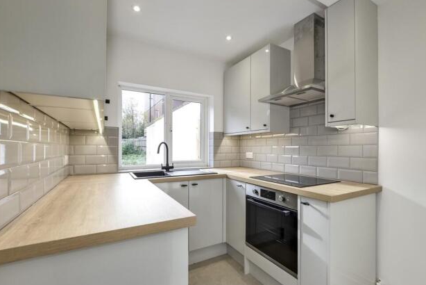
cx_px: 220
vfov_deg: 73.8
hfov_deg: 96.7
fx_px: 189
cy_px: 146
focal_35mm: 16
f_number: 8
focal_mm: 10
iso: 640
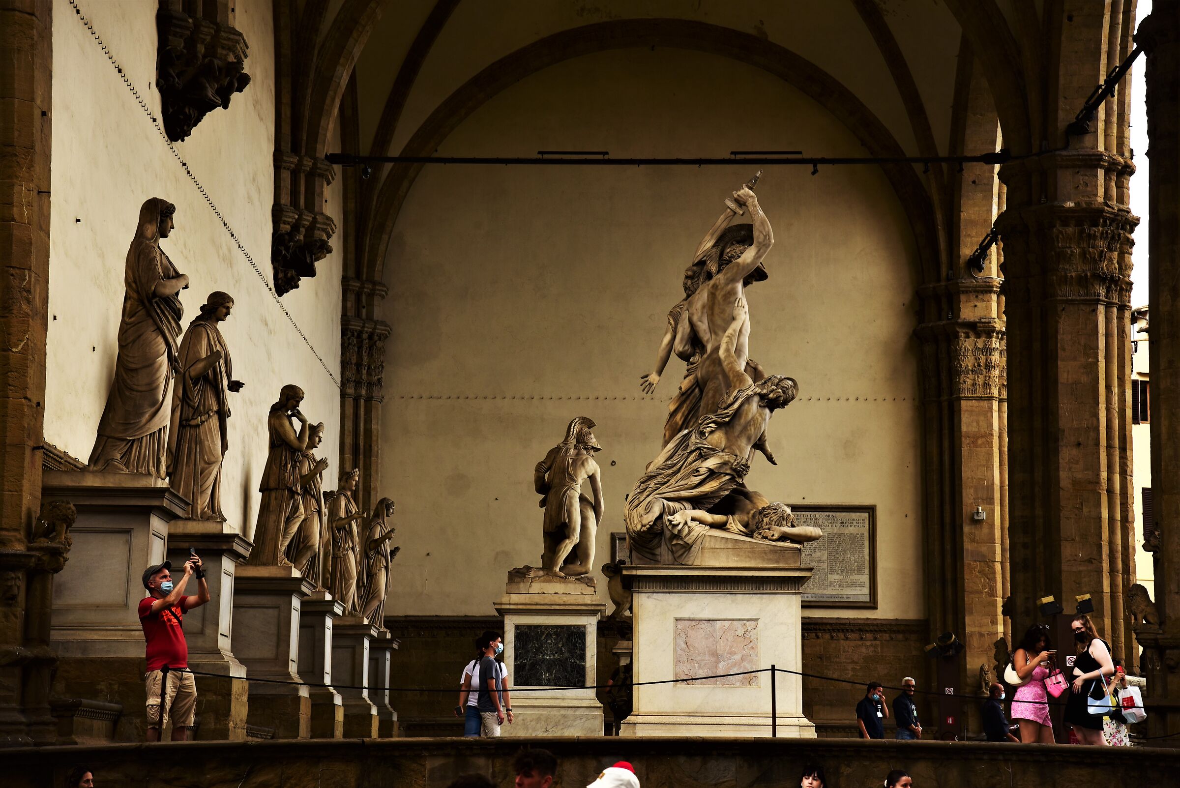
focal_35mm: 82
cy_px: 394
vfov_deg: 16.7
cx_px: 590
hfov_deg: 24.7
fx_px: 2689
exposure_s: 1/100
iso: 100
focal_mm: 82
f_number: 5.6
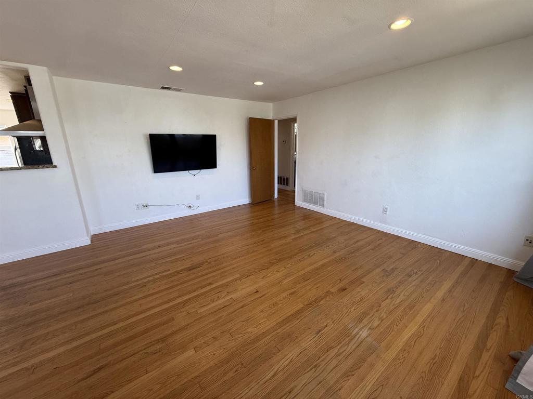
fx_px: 216
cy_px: 200
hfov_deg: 102.1
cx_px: 266
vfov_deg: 85.7
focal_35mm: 14
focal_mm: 2.22
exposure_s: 1/120
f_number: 2.2
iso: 125
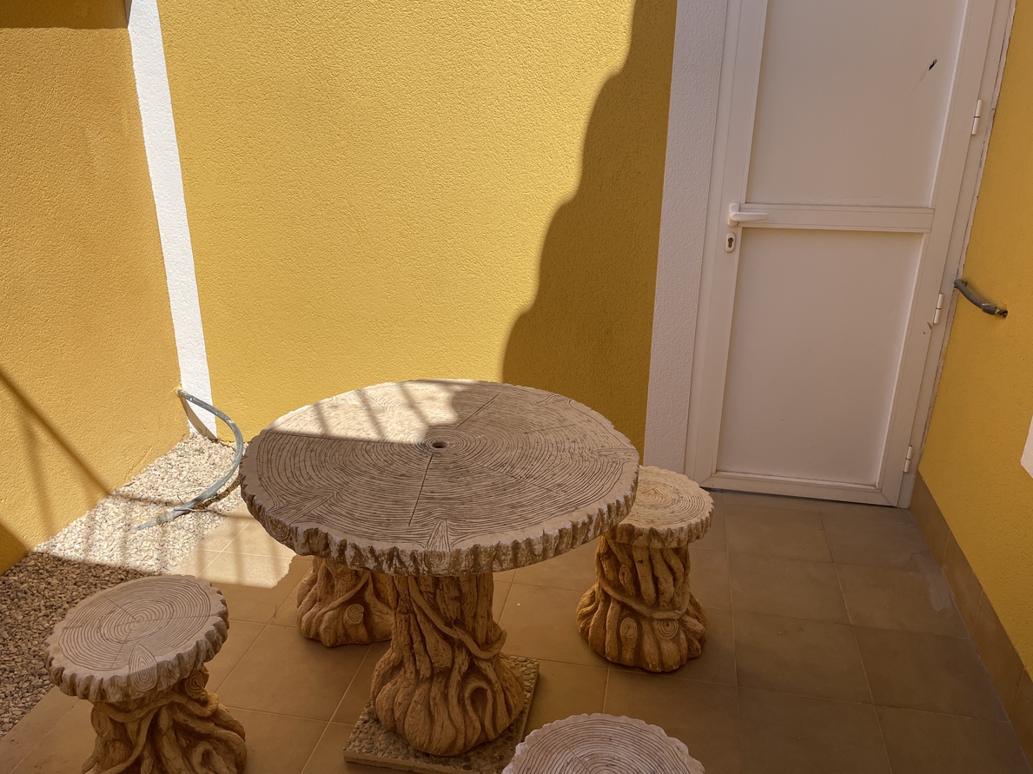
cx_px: 502
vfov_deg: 49.7
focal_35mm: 28
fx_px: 835
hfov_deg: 63.4
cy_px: 385
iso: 32
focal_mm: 4.2
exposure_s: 1/4000
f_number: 1.6
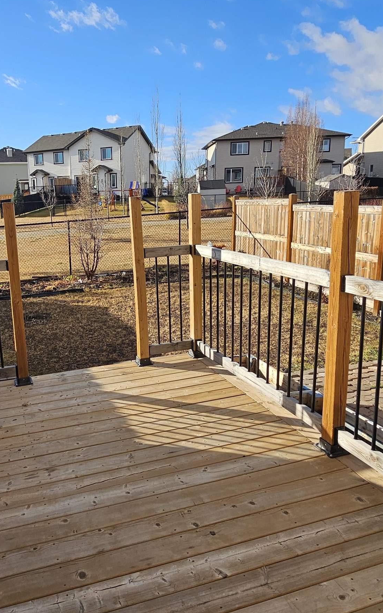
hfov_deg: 49.4
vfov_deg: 74.7
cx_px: 104
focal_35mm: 24
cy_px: 285
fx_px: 401
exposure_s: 1/1488
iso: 50
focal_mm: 2.2
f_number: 2.2
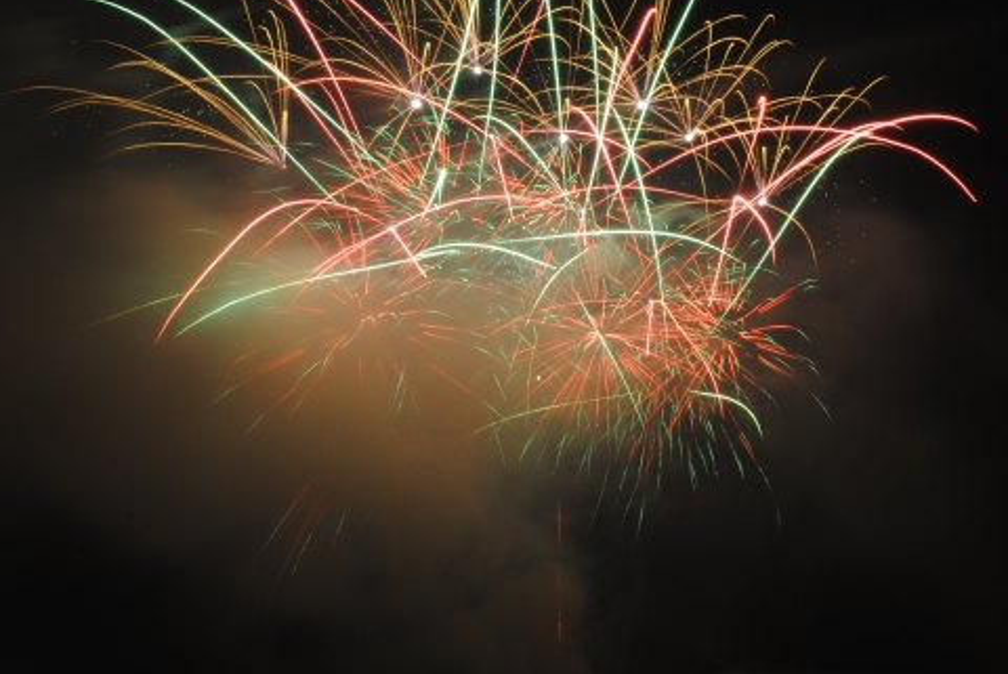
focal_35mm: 70
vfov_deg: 19.4
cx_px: 605
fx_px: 1962
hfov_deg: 28.7
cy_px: 196
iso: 100
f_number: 20
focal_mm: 28
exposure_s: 2.5
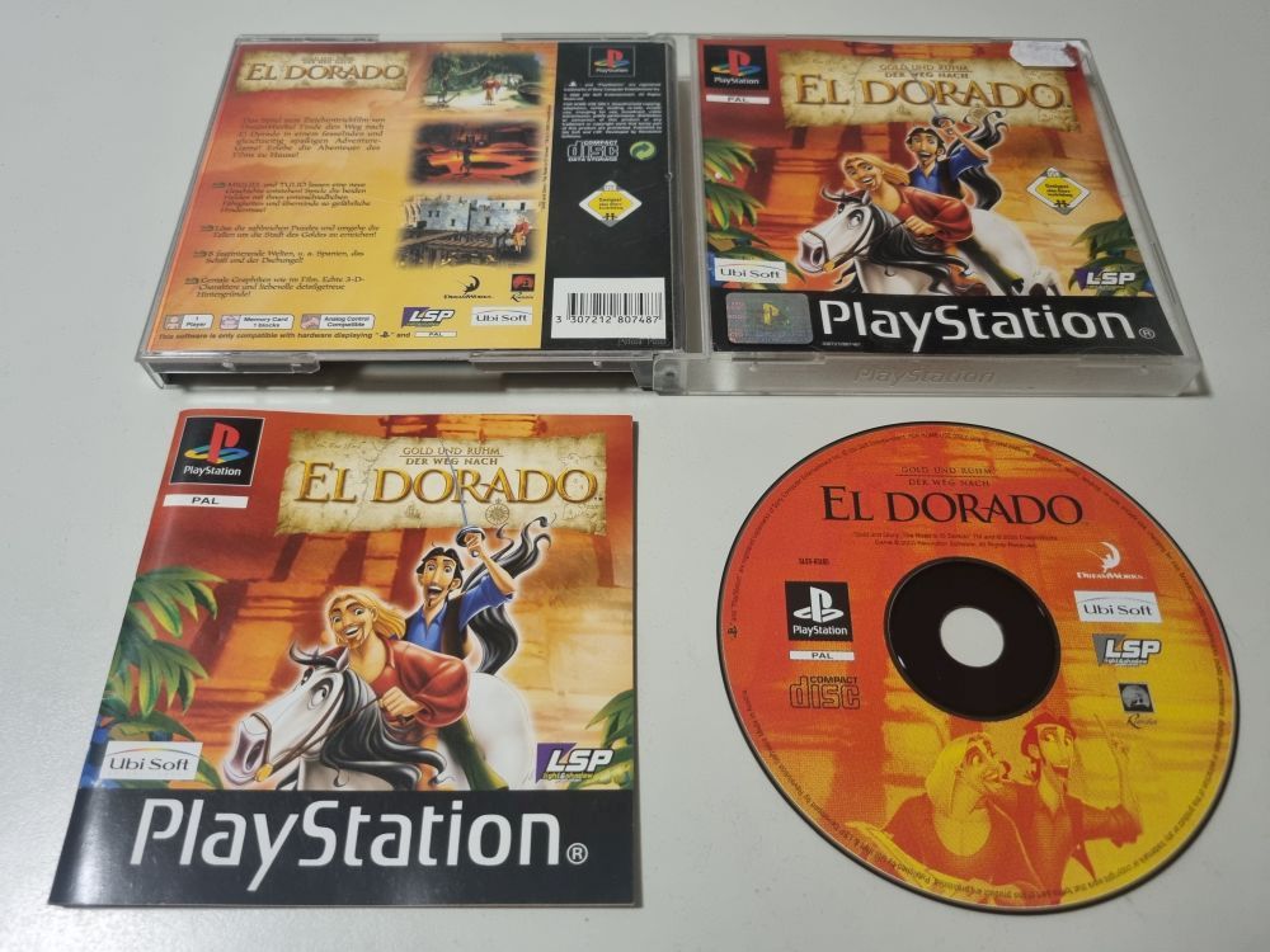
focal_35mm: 26
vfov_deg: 53.1
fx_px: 954
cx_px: 635
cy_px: 476
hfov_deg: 67.3
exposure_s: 1/50
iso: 320
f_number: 1.8
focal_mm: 5.4
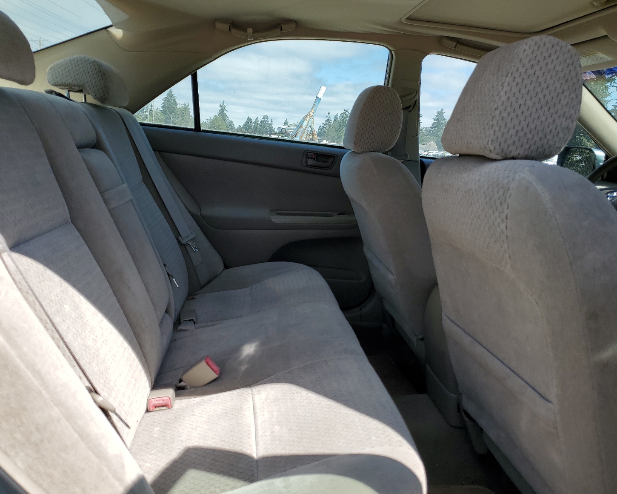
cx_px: 318
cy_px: 248
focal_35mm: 28
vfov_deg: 51.5
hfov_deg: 62.2
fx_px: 511
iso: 50
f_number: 1.5
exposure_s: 1/1667
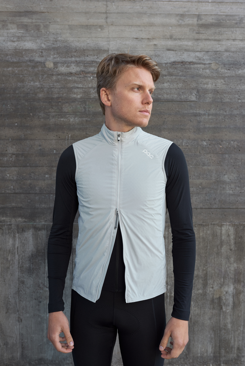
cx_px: 122
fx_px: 357
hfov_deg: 37.9
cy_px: 183
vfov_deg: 54.4
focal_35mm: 35
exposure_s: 1/200
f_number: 5.6
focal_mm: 35
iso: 320
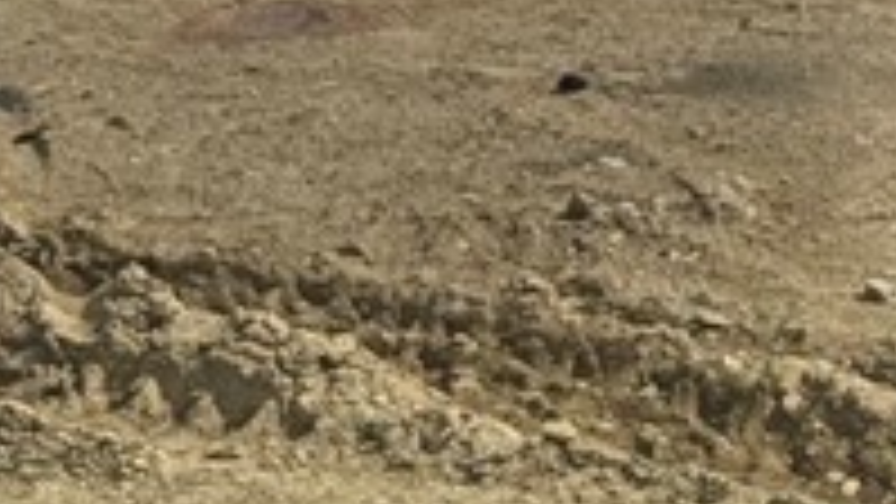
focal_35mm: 269
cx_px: 2287
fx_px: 6392
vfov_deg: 4.3
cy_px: -1022
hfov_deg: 7.4
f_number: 1.78
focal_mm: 6.76
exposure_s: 1/6410
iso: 64
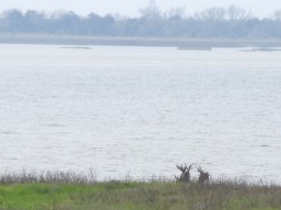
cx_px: -258
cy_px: 541
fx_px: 6825
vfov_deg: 1.8
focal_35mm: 842
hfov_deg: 2.4
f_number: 5.2
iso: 100
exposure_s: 1/400
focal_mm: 26.9
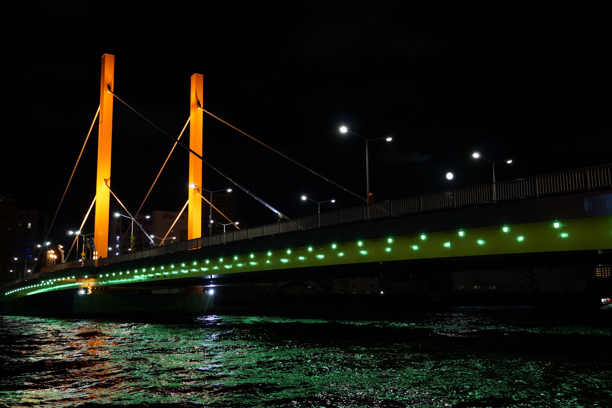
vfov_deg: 36.9
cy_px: 204
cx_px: 306
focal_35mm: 36
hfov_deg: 53.1
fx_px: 612
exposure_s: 1/25
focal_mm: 24
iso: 800
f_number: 4
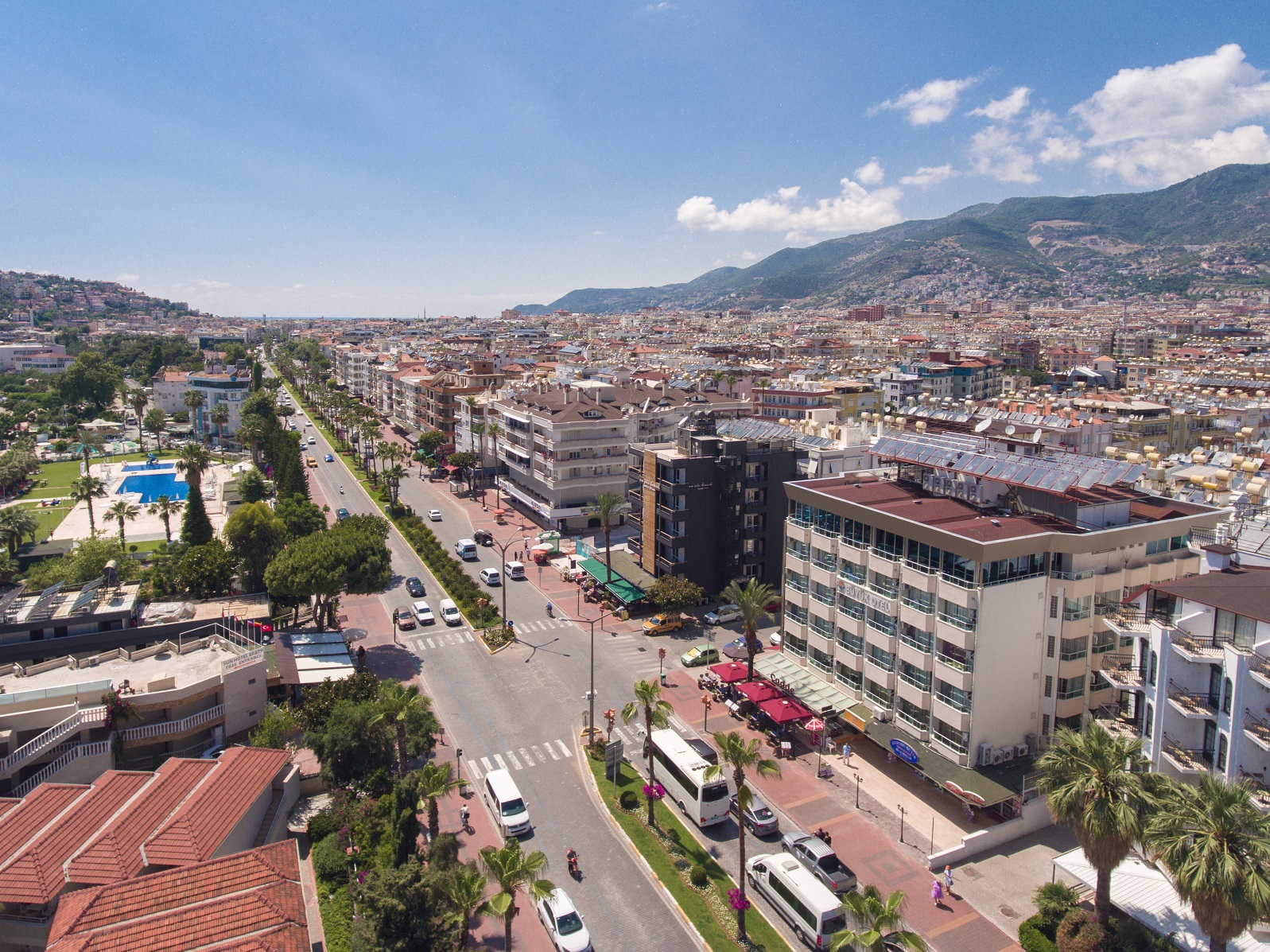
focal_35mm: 20
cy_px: 476
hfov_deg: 81.8
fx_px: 734
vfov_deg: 66.0
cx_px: 635
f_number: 2.8
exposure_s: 1/120
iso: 100
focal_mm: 3.61
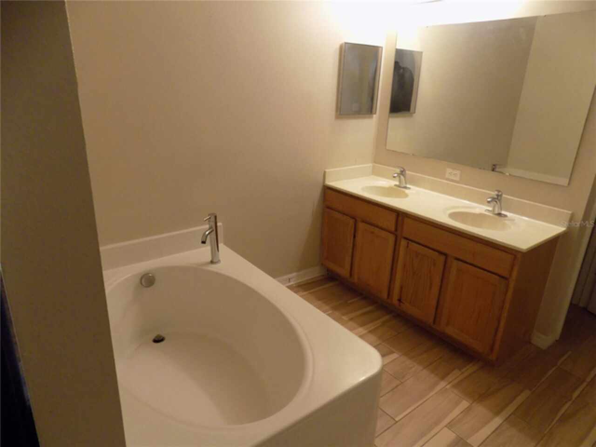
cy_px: 224
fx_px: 396
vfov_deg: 58.9
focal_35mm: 23
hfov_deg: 73.9
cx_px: 298
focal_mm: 4
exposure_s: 1/30
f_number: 3.1
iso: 280
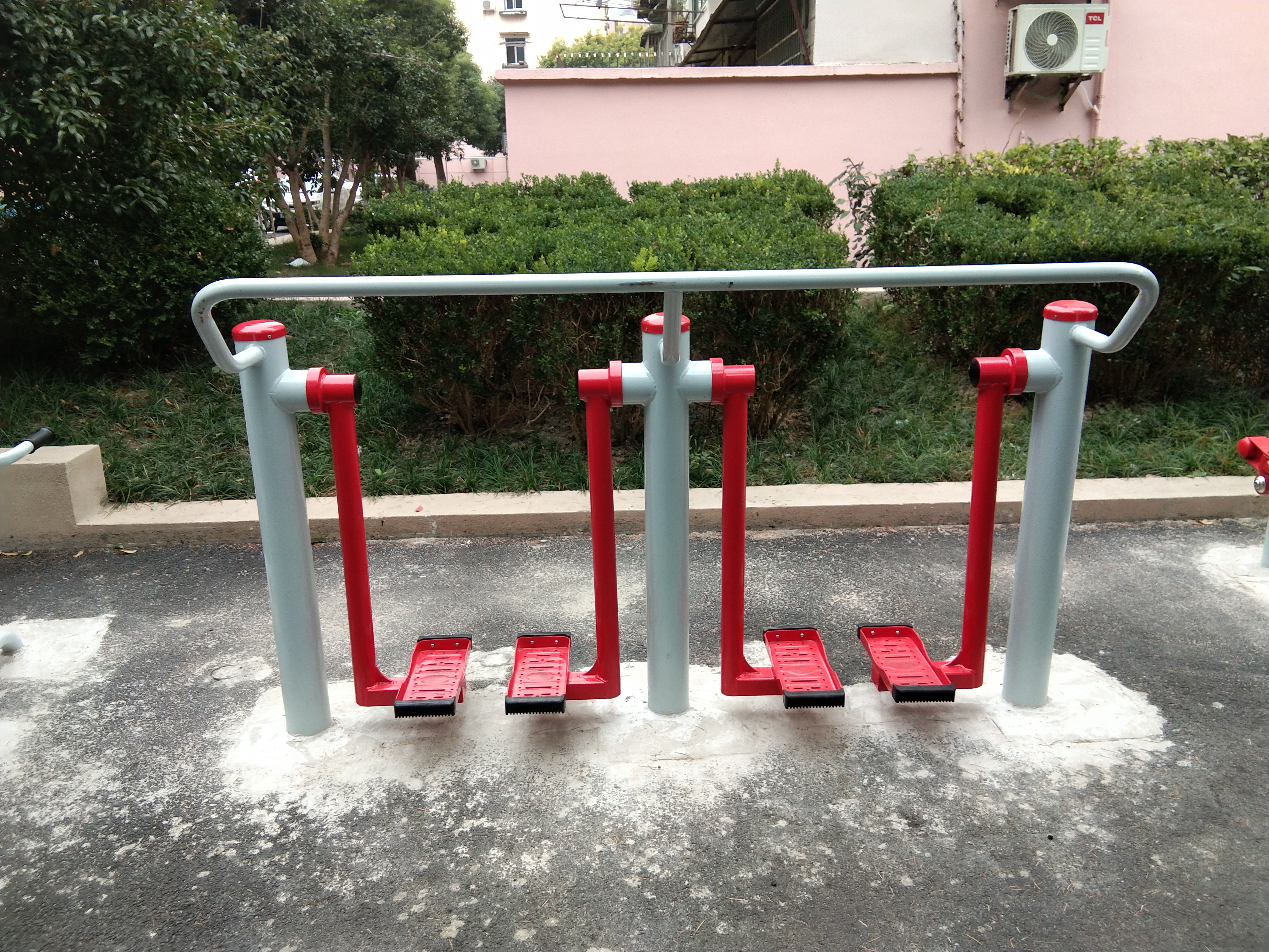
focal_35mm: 31
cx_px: 634
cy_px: 476
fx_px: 1136
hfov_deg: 58.4
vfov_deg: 45.4
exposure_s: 1/50
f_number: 2.2
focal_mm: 3.69
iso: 160
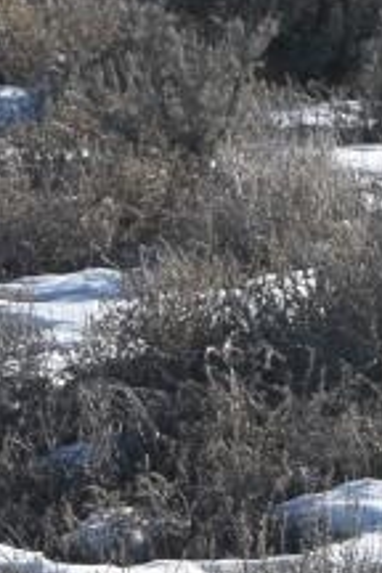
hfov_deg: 2.3
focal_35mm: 584
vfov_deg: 3.5
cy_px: -342
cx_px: 1929
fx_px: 9295
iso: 200
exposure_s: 1/400
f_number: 10
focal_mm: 52
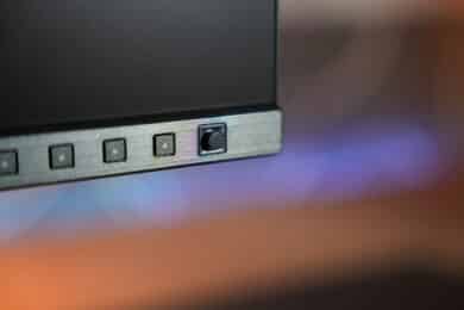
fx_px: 902
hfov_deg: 28.8
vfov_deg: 19.5
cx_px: 232
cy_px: 155
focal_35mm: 70
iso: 200
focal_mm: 70
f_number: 2.8
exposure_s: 1/80
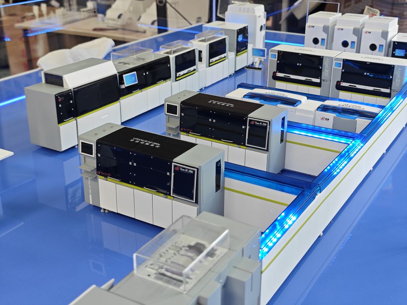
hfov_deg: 41.2
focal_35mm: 46
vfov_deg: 31.5
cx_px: 204
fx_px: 541
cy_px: 152
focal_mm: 8.7
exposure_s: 1/100
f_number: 1.9
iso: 200
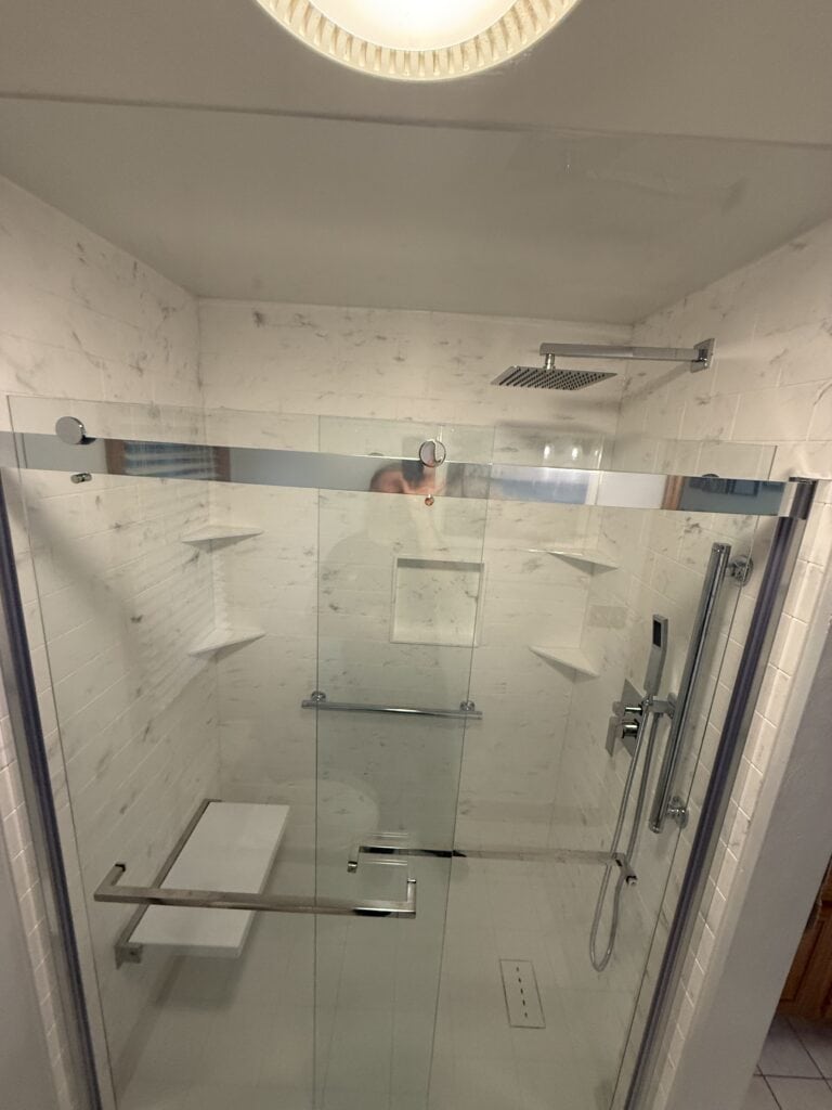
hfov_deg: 85.7
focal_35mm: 14
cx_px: 416
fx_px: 449
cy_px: 555
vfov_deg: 102.1
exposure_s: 1/60
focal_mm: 2.22
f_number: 2.2
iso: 400
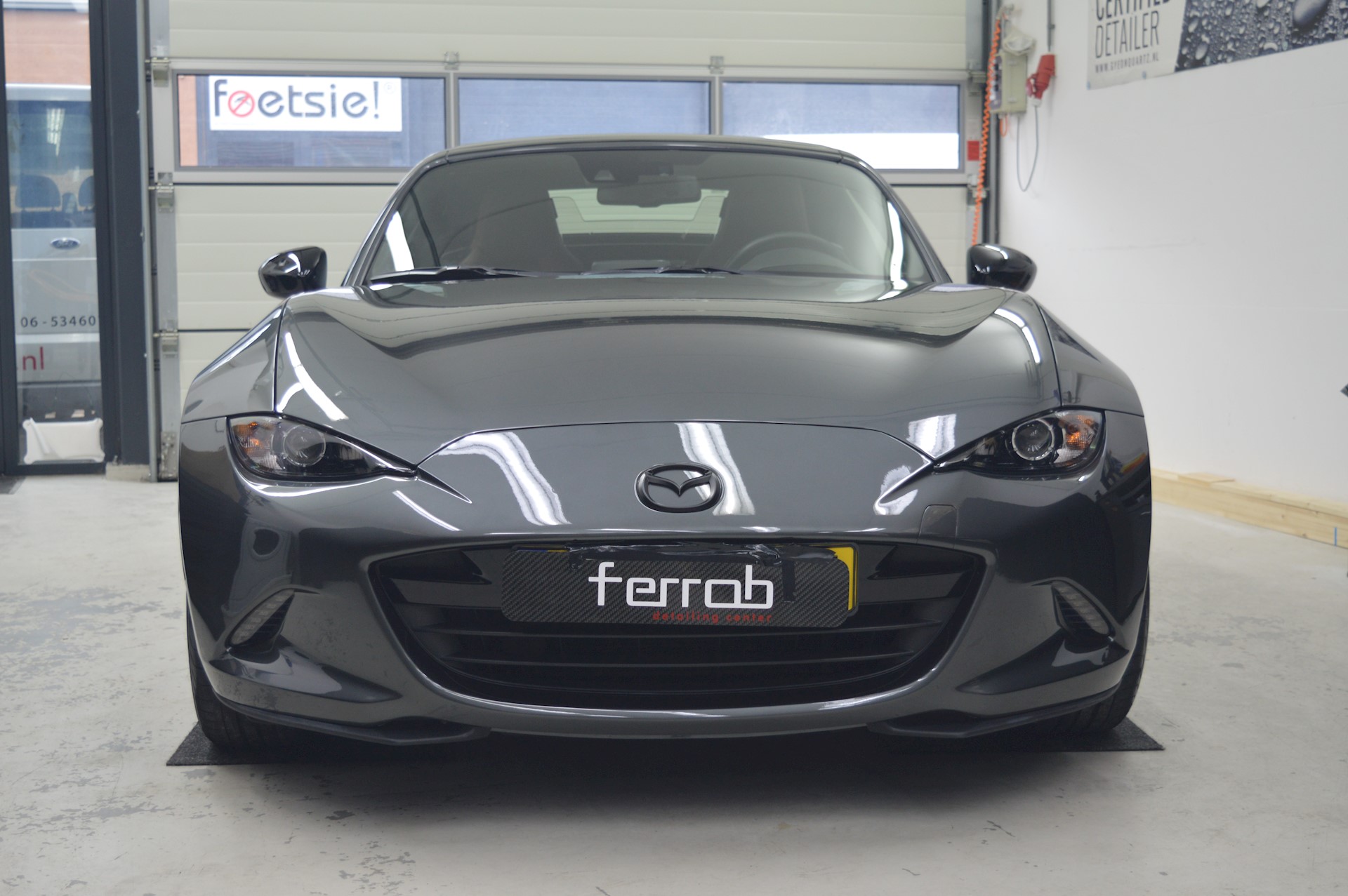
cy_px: 448
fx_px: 1908
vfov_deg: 26.4
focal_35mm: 51
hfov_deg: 38.9
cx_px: 674
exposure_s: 1/40
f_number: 4.5
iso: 400
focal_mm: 34
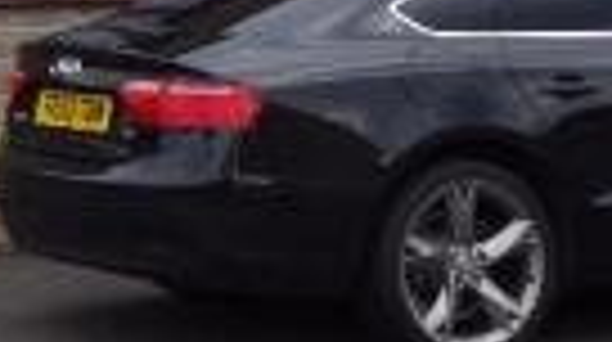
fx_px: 2949
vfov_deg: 6.5
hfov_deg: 11.5
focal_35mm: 182
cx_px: -245
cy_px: -241
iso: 100
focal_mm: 24.38
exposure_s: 1/160
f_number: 7.1
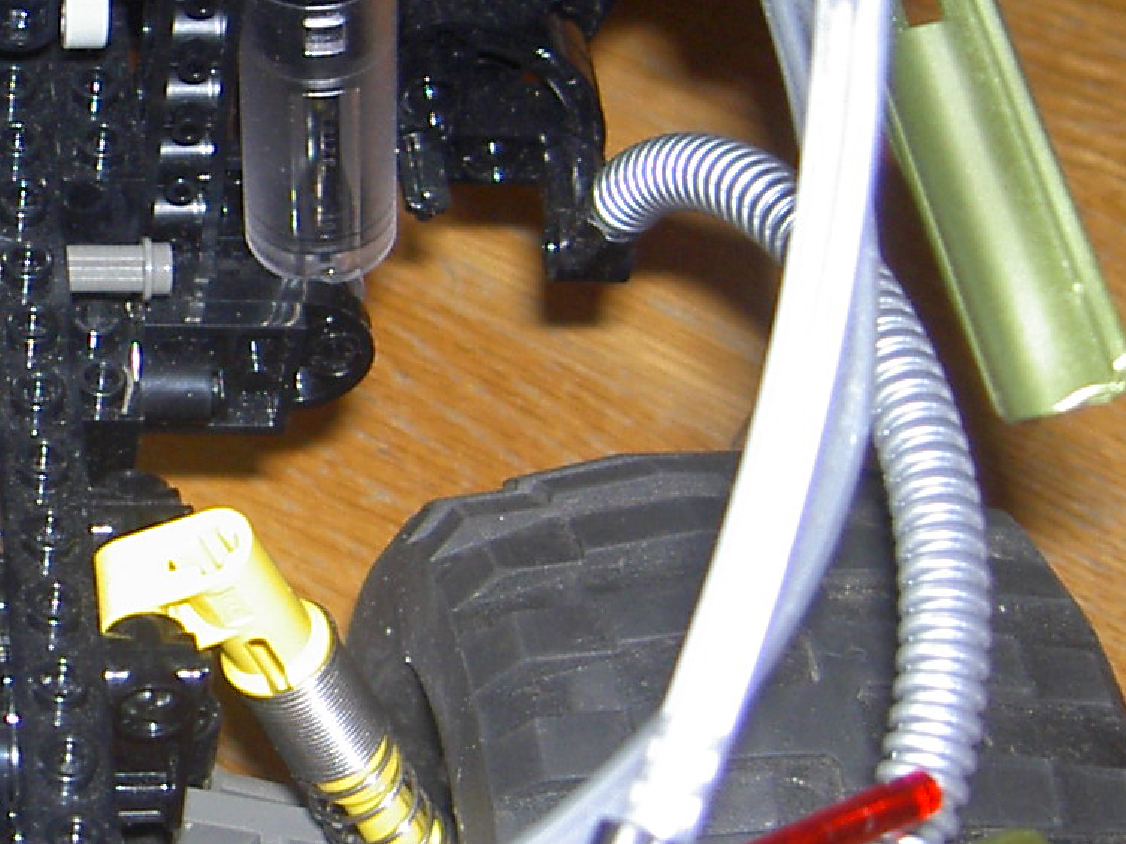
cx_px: -272
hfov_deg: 17.6
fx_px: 3447
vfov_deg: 13.9
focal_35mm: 106
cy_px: 243
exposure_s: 1/59.5
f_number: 2.8
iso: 100
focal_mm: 8
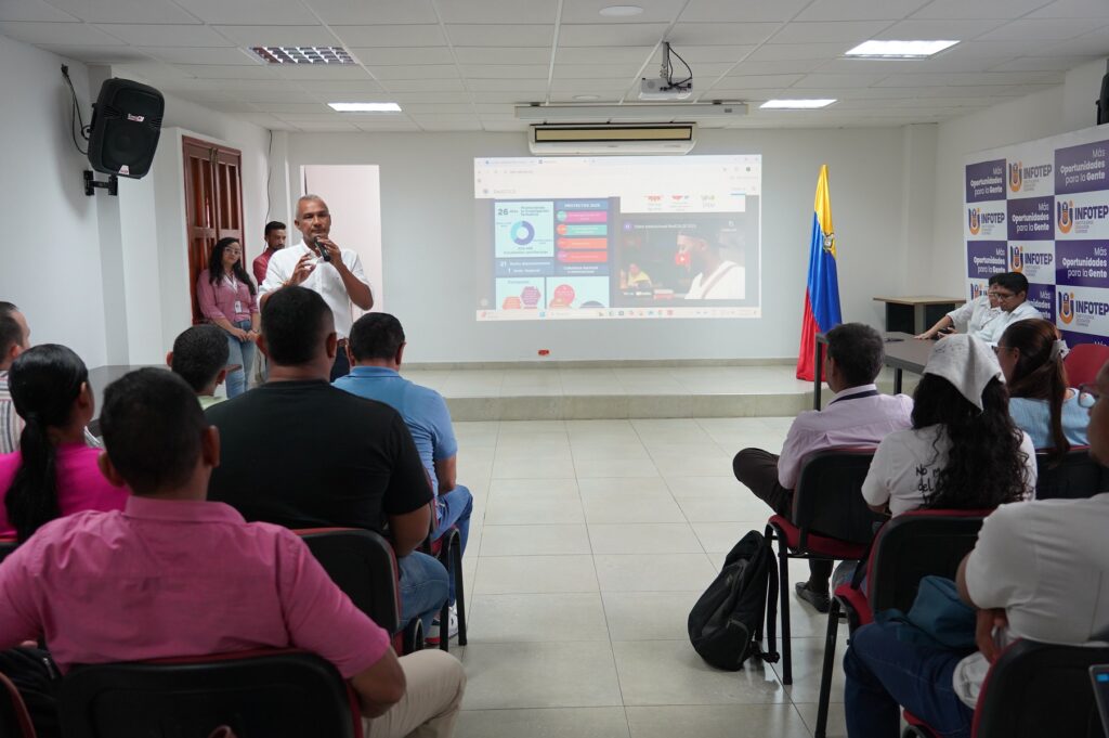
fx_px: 985
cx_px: 554
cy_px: 369
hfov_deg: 58.8
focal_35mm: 32
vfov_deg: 41.1
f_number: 4
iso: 2000
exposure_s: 1/160
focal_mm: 32
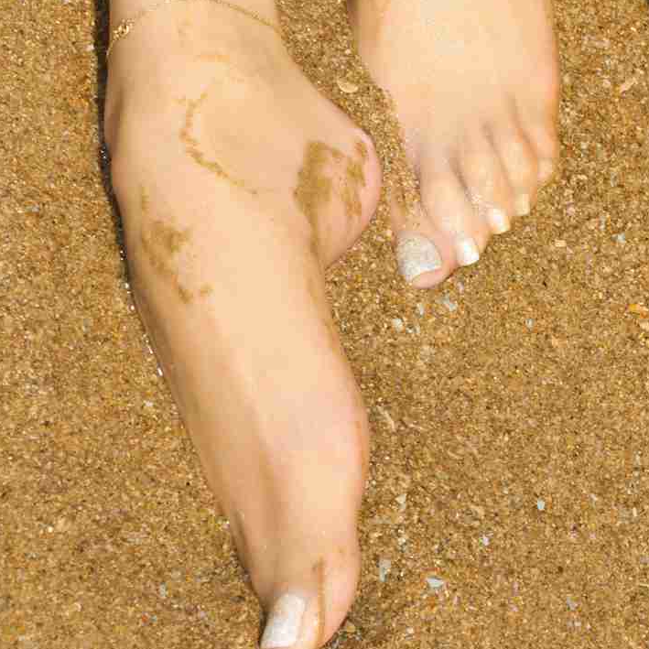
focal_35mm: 151
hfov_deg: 11.5
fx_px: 3203
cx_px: 644
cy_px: 267
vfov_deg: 11.6
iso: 125
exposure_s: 1/125
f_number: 16
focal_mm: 70
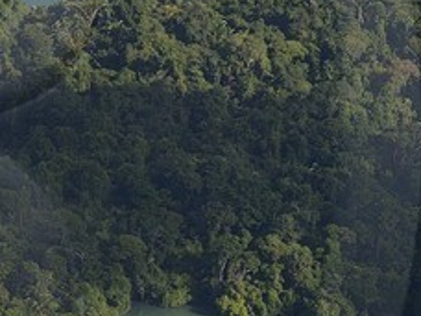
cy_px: 137
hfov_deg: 4.2
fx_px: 5740
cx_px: -340
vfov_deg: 3.2
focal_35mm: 472
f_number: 9
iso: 200
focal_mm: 70
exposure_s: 1/640
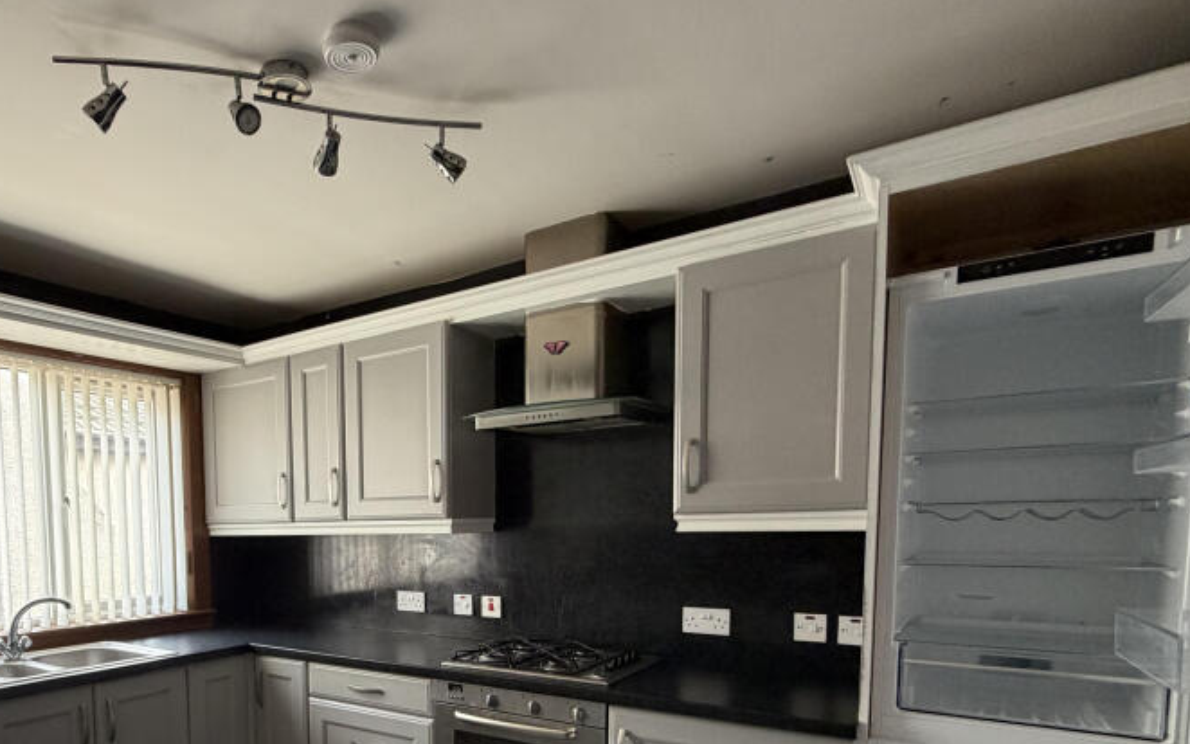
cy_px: 585
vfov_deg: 50.1
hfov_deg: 73.9
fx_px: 746
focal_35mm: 23
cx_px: 364
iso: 250
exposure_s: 1/121
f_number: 2.2
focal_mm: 2.22
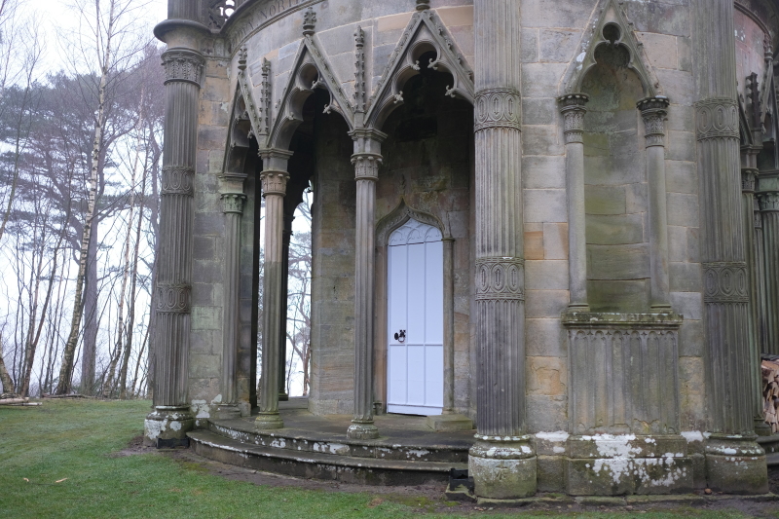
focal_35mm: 35
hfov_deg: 54.4
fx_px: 757
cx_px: 390
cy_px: 260
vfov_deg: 37.8
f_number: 2
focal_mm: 23
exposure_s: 1/90
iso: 200
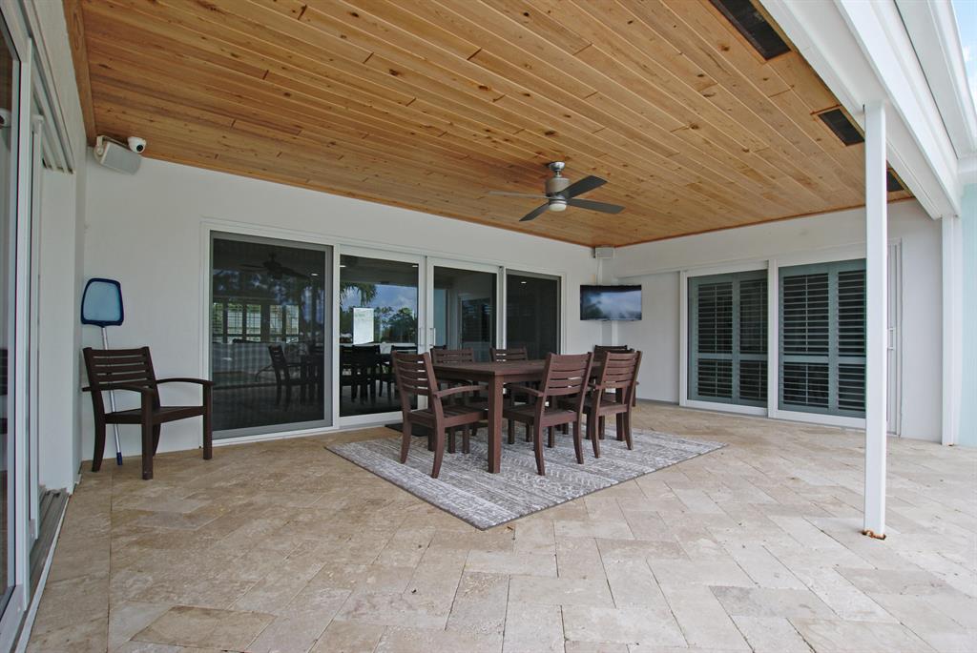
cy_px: 326
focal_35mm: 16
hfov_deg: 94.9
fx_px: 448
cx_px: 488
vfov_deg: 72.2
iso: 100
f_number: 9
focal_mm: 11
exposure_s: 1/50
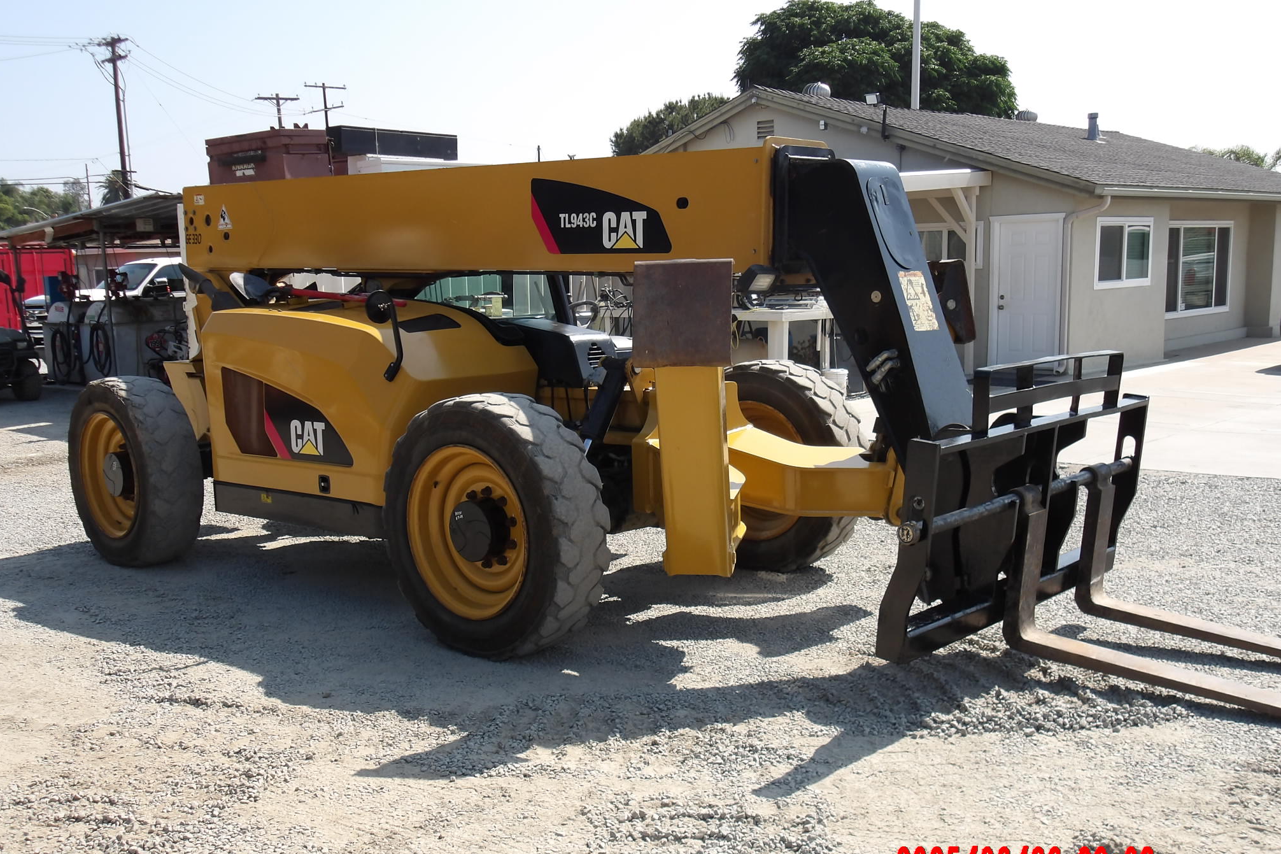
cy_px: 484
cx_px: 635
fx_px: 1281
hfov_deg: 53.1
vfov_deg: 36.8
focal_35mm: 36
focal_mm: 6.1
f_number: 3.3
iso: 100
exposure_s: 1/769
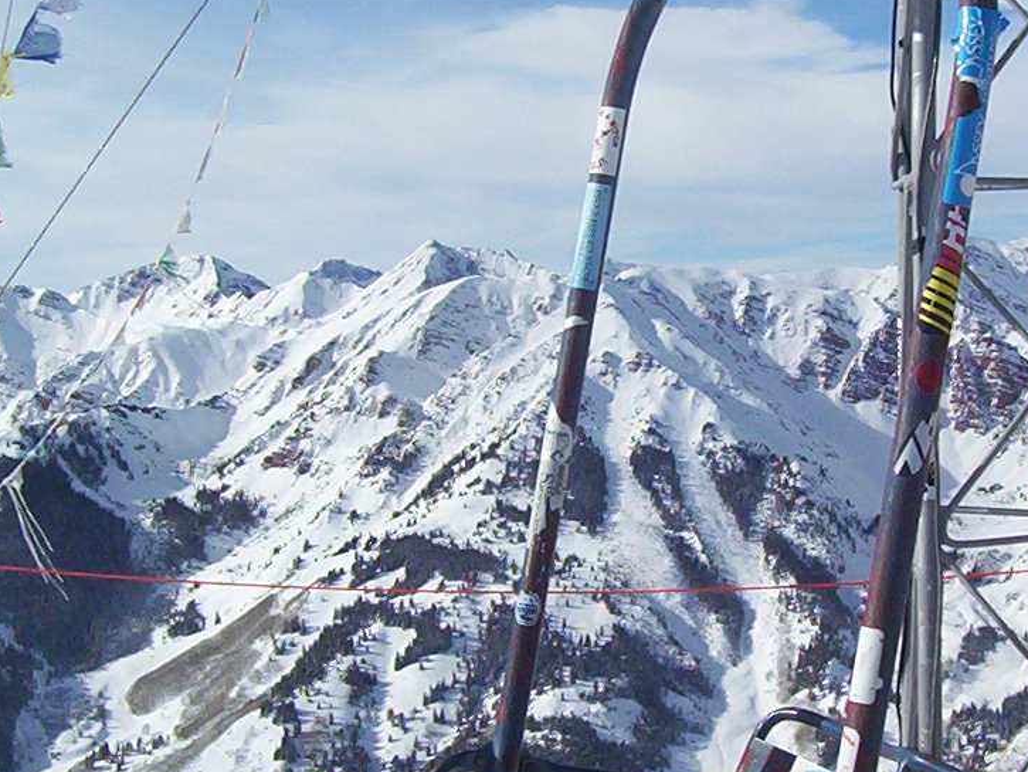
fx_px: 2881
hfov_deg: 20.1
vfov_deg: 15.2
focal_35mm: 97
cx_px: 744
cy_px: 433
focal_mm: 5.77
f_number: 5.17
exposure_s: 1/1701
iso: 100
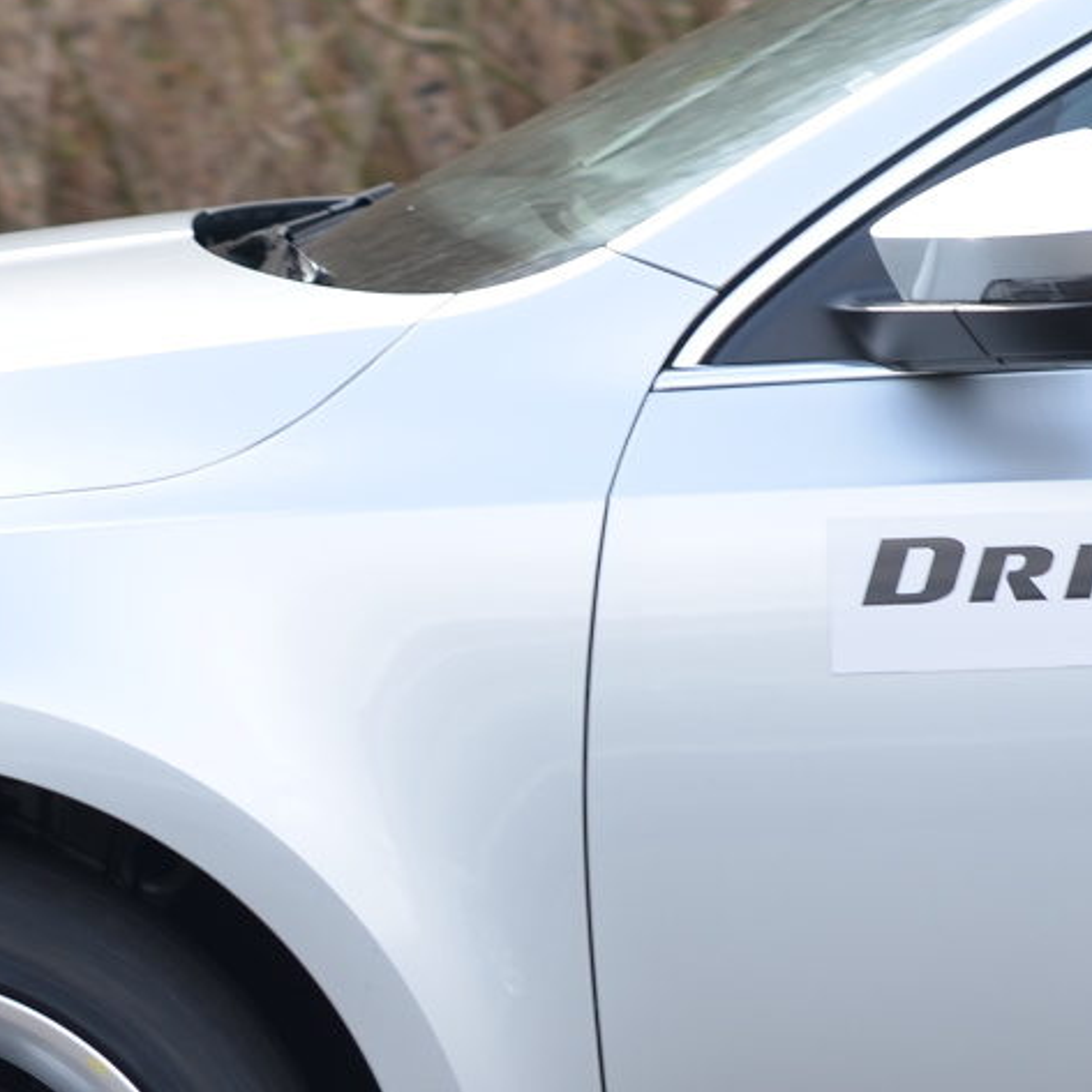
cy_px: 783
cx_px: 494
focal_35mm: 215
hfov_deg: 8.1
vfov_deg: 8.1
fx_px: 7673
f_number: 3.5
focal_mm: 50
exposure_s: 1/250
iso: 100
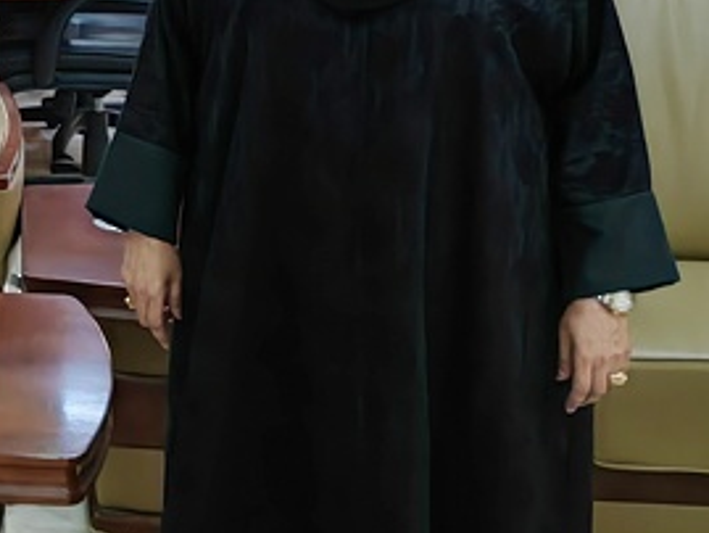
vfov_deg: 14.3
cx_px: -324
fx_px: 2070
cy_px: -79
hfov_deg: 17.6
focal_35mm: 101
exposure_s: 1/100
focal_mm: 5.54
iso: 400
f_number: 1.8
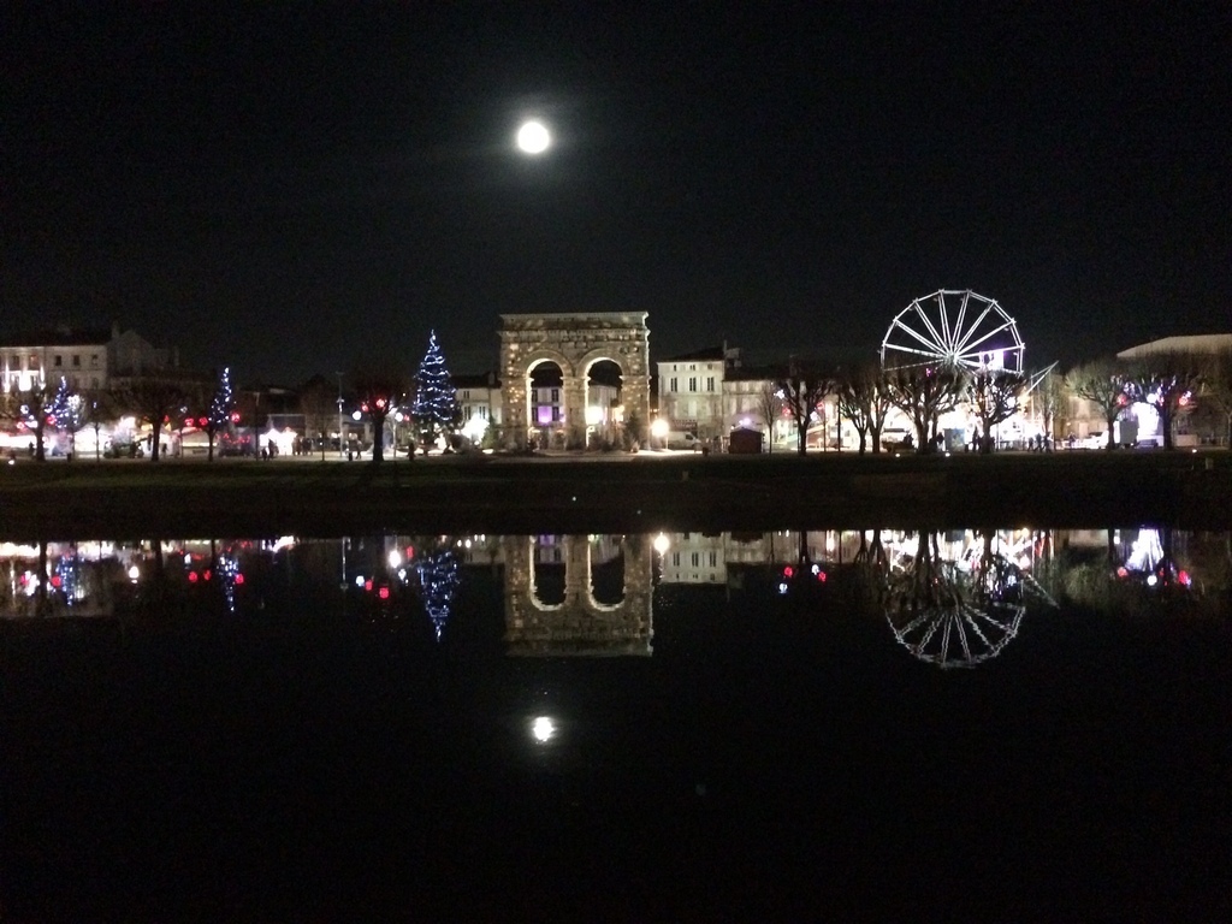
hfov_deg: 61.7
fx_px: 1032
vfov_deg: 48.2
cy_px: 462
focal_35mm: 29
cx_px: 616
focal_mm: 4.15
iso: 1250
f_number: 2.2
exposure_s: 1/17
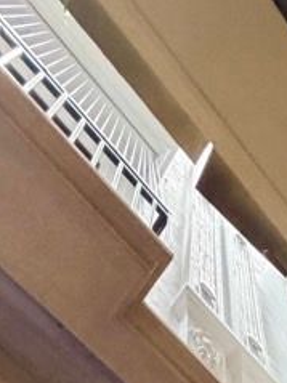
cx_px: 204
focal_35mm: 60
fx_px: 664
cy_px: 819
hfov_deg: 24.2
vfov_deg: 17.7
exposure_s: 1/50
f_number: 2.2
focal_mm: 2.22
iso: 320
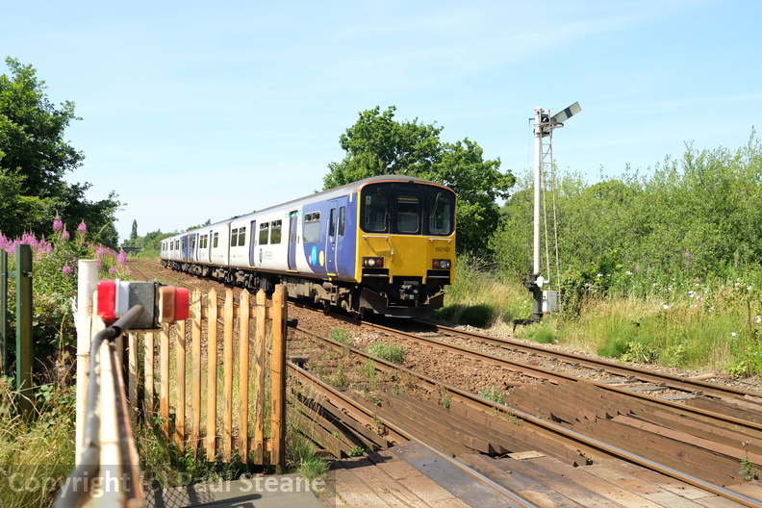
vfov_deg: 41.1
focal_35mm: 32
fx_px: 677
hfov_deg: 58.7
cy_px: 254
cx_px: 381
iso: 200
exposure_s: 1/500
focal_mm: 21.4
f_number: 4
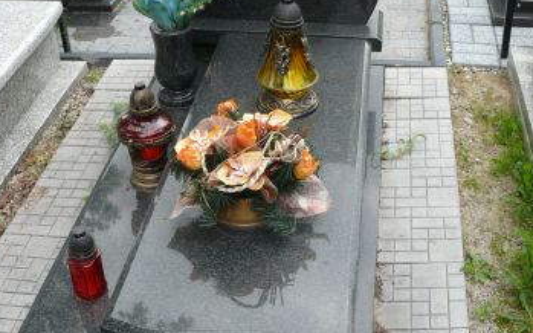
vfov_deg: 25.3
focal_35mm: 51
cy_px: 186
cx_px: 260
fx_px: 741
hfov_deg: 39.6
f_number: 4
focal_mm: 7.4
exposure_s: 1/125
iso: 100
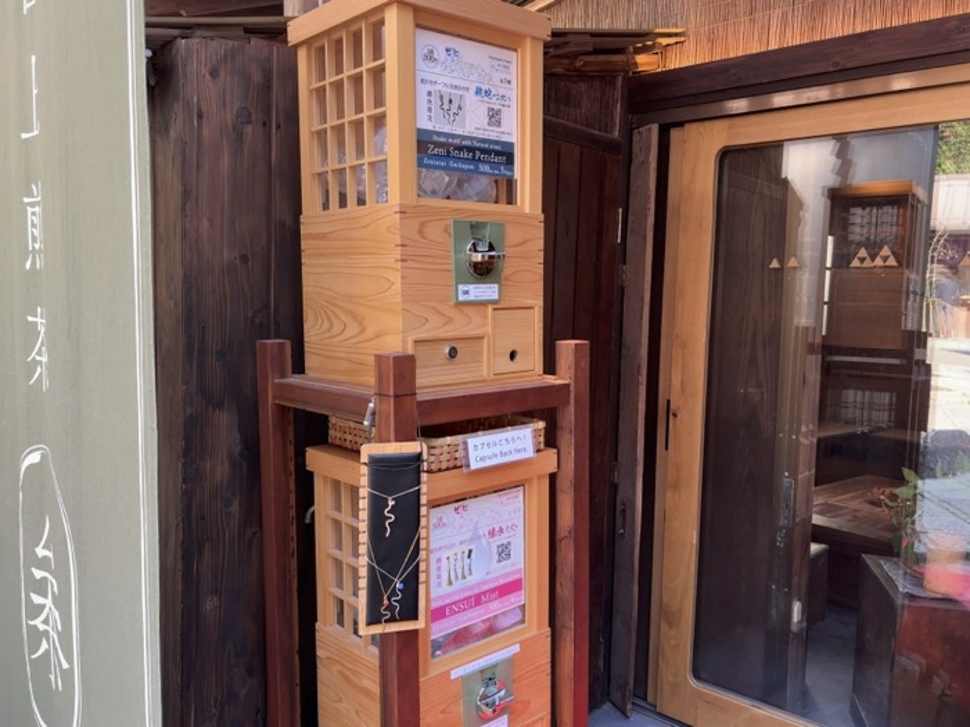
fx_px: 729
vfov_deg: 53.1
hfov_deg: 67.3
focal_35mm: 26
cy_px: 364
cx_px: 485
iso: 100
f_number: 1.6
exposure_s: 1/121
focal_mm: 5.96
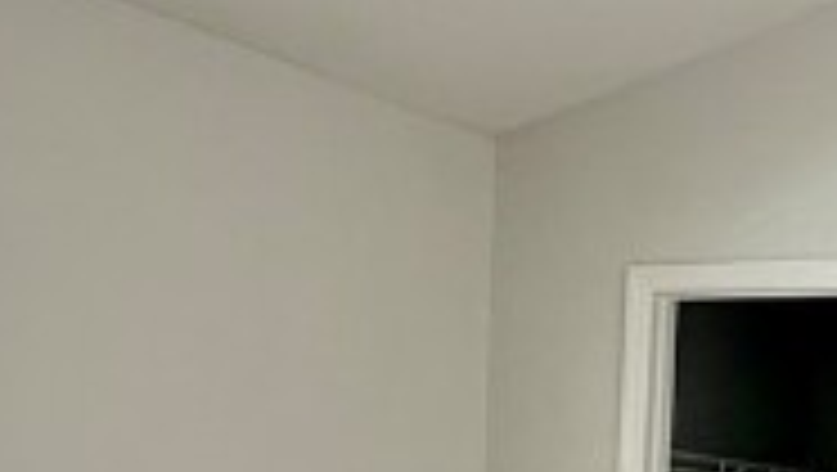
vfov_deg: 13.6
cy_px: 710
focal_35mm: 84
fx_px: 1866
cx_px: 734
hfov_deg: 24.6
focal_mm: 2.22
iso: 125
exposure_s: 1/99
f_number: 2.2
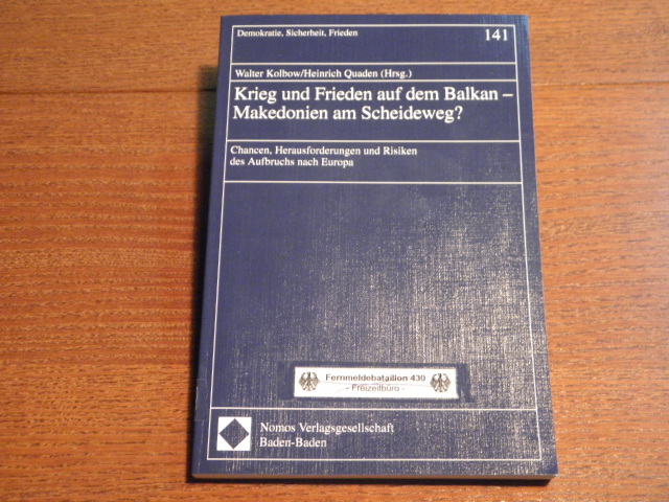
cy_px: 251
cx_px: 334
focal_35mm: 50
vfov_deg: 29.1
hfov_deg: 38.2
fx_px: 966
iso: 400
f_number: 4
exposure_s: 1/5
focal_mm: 9.1
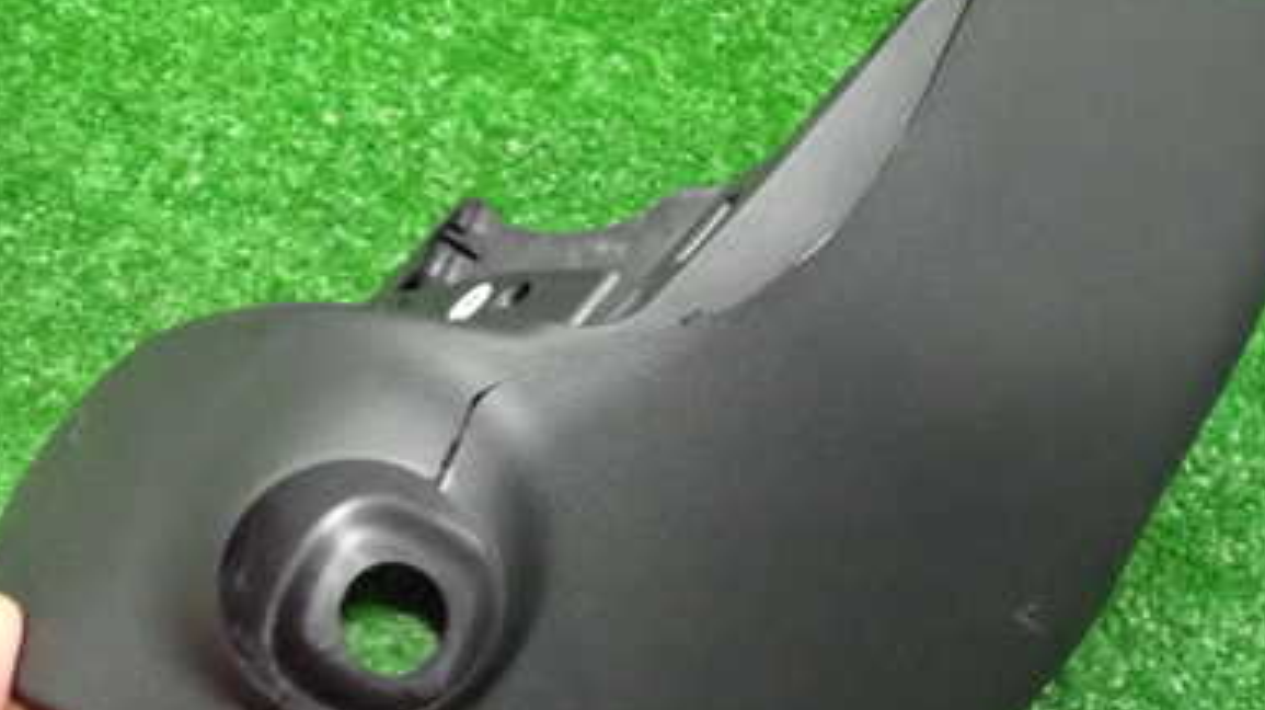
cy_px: 437
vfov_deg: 23.4
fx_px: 1710
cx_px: 700
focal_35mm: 51
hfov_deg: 40.6
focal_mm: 5.4
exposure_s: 1/160
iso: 4000
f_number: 2.3
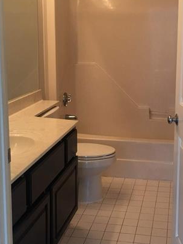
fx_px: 387
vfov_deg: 34.8
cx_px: 111
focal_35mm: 55
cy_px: 98
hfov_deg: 26.5
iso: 25
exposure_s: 1/30
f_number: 2.2
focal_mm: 4.15
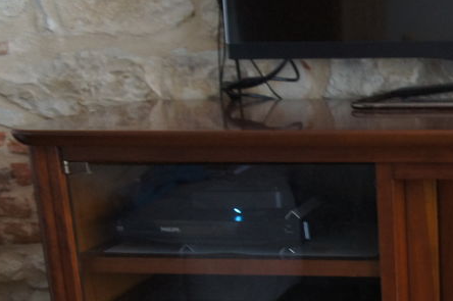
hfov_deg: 23.5
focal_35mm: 81
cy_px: 321
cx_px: 501
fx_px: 1018
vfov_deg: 16.4
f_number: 4
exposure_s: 1/3
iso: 1600
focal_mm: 24
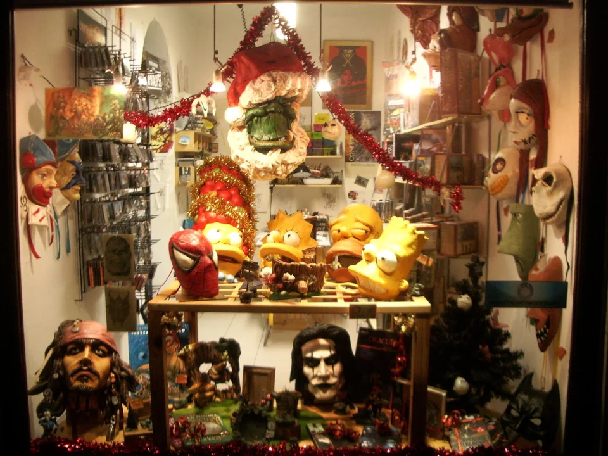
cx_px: 304
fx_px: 615
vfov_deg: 40.7
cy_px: 228
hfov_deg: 52.6
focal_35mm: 35
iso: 200
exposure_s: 1/20
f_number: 2.6
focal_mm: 5.8
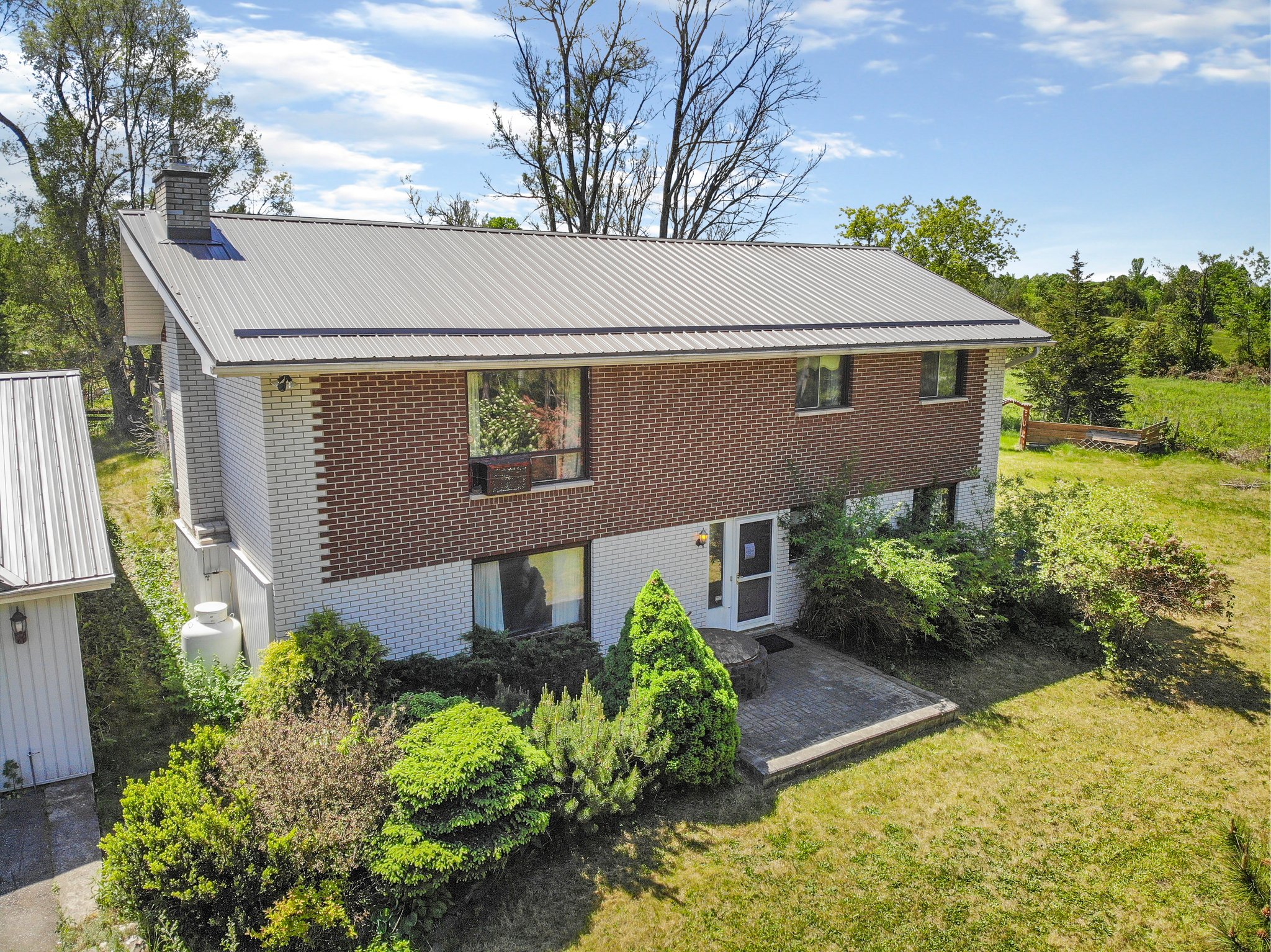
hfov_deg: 71.6
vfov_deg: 56.8
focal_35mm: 24
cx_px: 636
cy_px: 476
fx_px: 881
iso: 113
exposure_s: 1/200
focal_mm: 4.5
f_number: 2.8
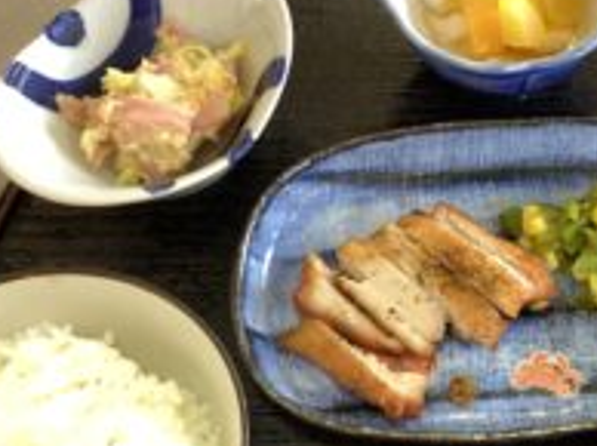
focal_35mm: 60
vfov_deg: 24.3
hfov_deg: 31.3
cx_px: 485
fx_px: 1034
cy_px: 285
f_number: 2.4
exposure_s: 1/25
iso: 500
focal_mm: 3.3
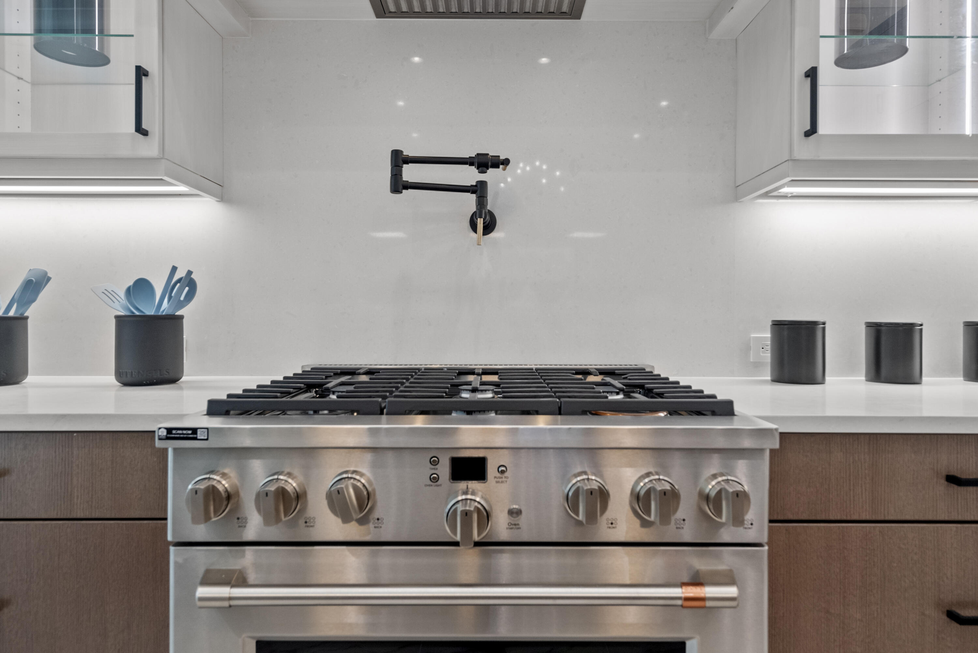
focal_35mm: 22
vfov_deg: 57.3
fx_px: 598
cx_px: 489
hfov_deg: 78.6
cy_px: 326
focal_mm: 22
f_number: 8
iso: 1600
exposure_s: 1/13
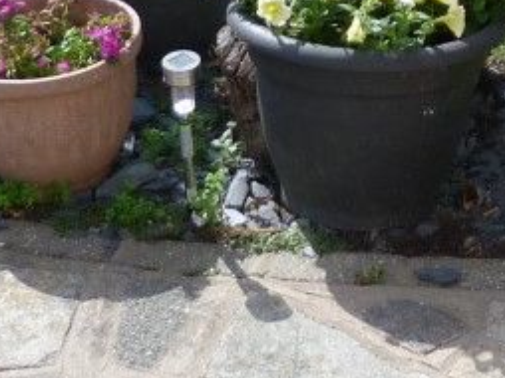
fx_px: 2070
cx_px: 515
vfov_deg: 9.8
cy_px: -322
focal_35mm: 142
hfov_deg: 13.7
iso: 80
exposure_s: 1/640
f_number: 2.8
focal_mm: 4.5
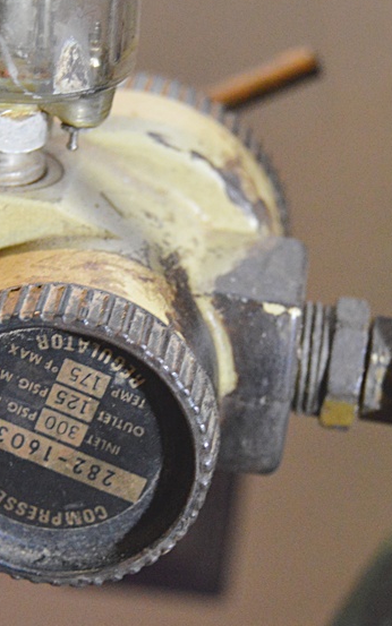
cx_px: 146
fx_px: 1981
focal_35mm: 116
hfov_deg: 11.3
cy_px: 323
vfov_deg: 18.0
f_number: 5
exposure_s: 1/15
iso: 3200
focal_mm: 42
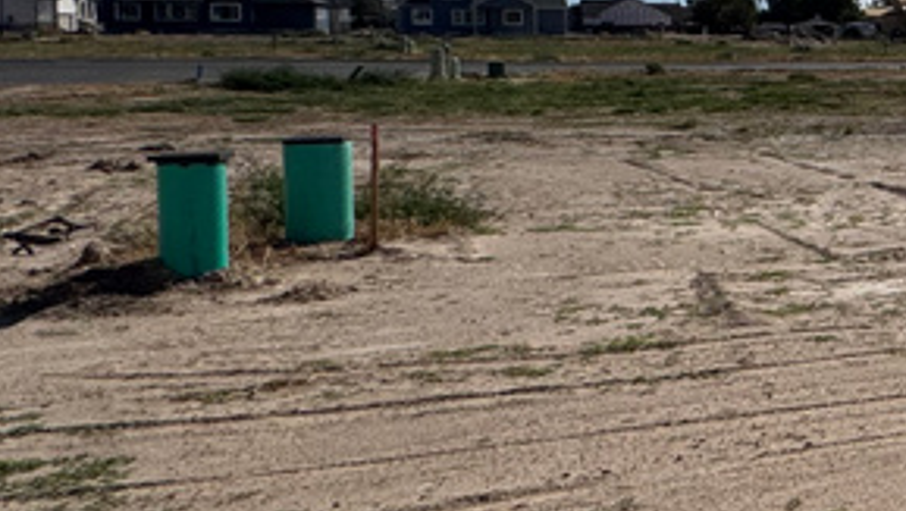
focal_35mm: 54
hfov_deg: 26.1
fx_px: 1298
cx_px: 1414
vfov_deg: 22.0
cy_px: 94
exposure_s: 1/4630
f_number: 2.2
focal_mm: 2.22
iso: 32
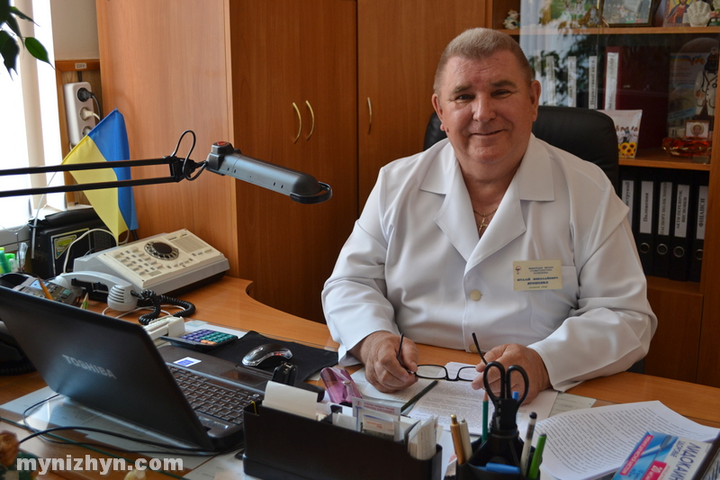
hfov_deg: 46.4
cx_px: 360
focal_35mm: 42
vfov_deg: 31.9
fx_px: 840
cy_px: 240
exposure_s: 1/60
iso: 400
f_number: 4.5
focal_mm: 28
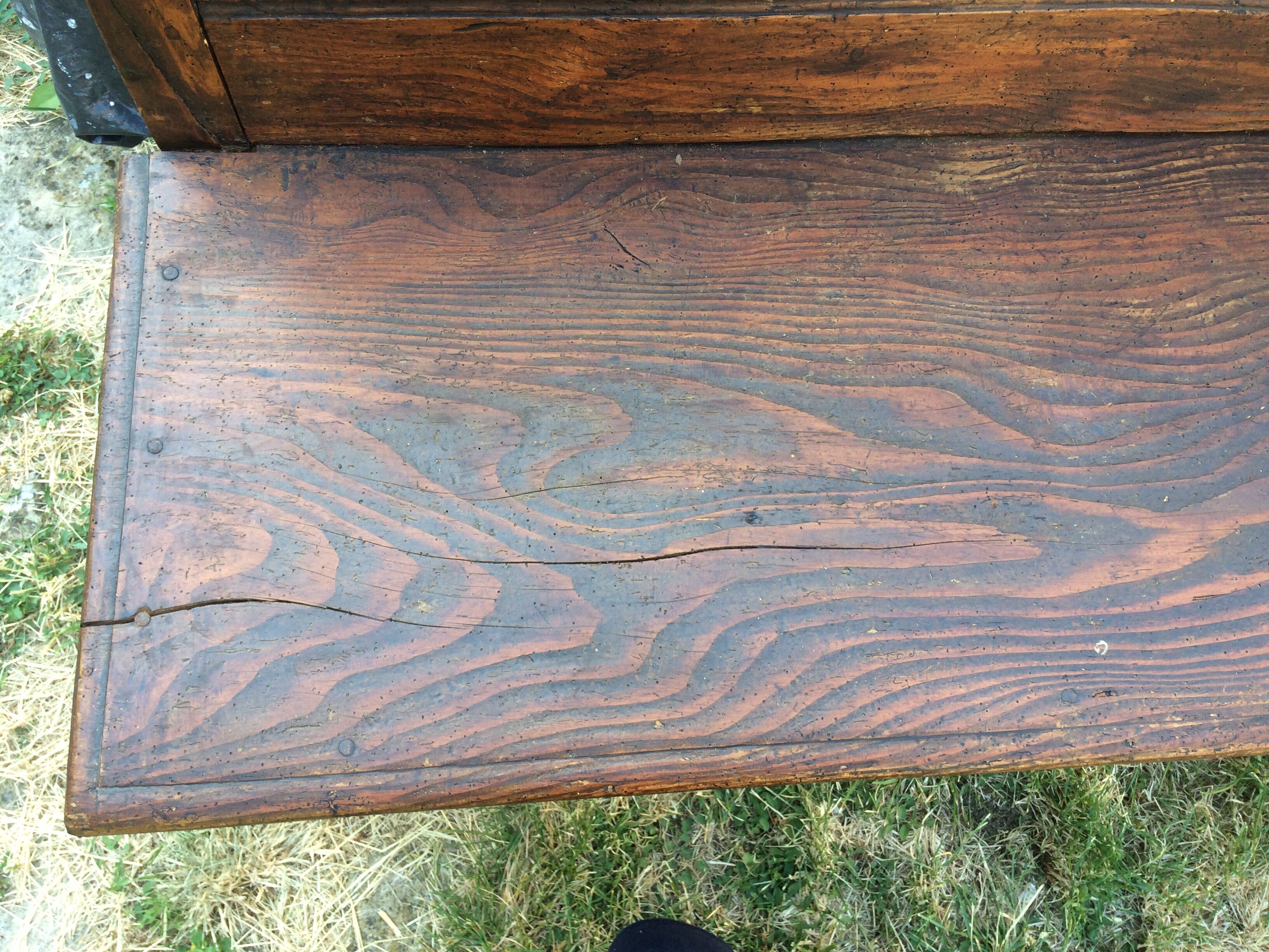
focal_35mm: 29
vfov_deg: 48.2
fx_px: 1063
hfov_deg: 61.7
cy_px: 476
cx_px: 634
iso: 50
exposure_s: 1/100
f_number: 2.2
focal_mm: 4.15
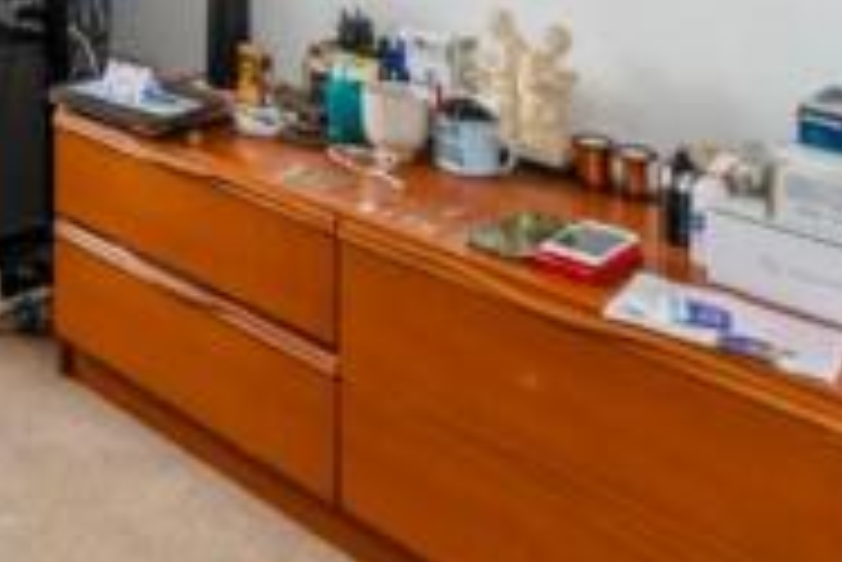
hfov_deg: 34.2
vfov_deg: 23.1
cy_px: -245
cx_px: -113
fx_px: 1147
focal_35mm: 49
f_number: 7.1
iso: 200
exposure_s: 1/15
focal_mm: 14
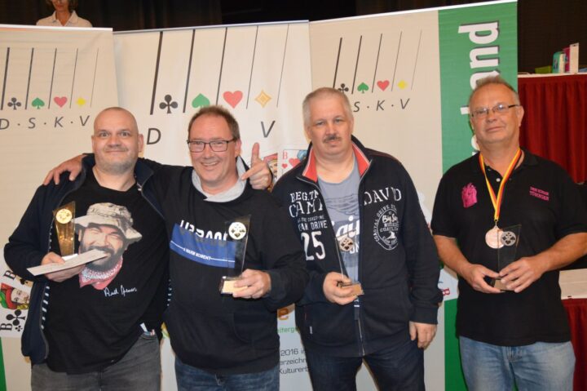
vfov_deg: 39.9
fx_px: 538
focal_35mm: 33
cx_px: 294
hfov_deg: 57.3
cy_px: 196
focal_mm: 22
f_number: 3.5
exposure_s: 1/60
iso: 1600
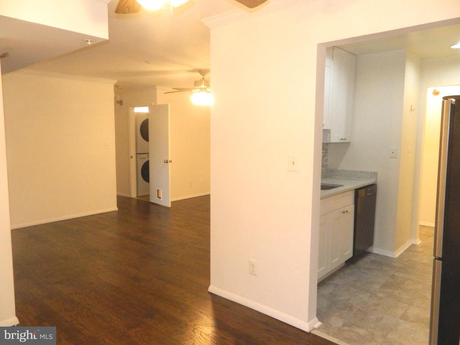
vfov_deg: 54.9
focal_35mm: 25
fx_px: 332
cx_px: 230
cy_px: 172
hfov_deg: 69.4
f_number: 3.1
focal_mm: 4.5
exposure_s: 1/30
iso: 400
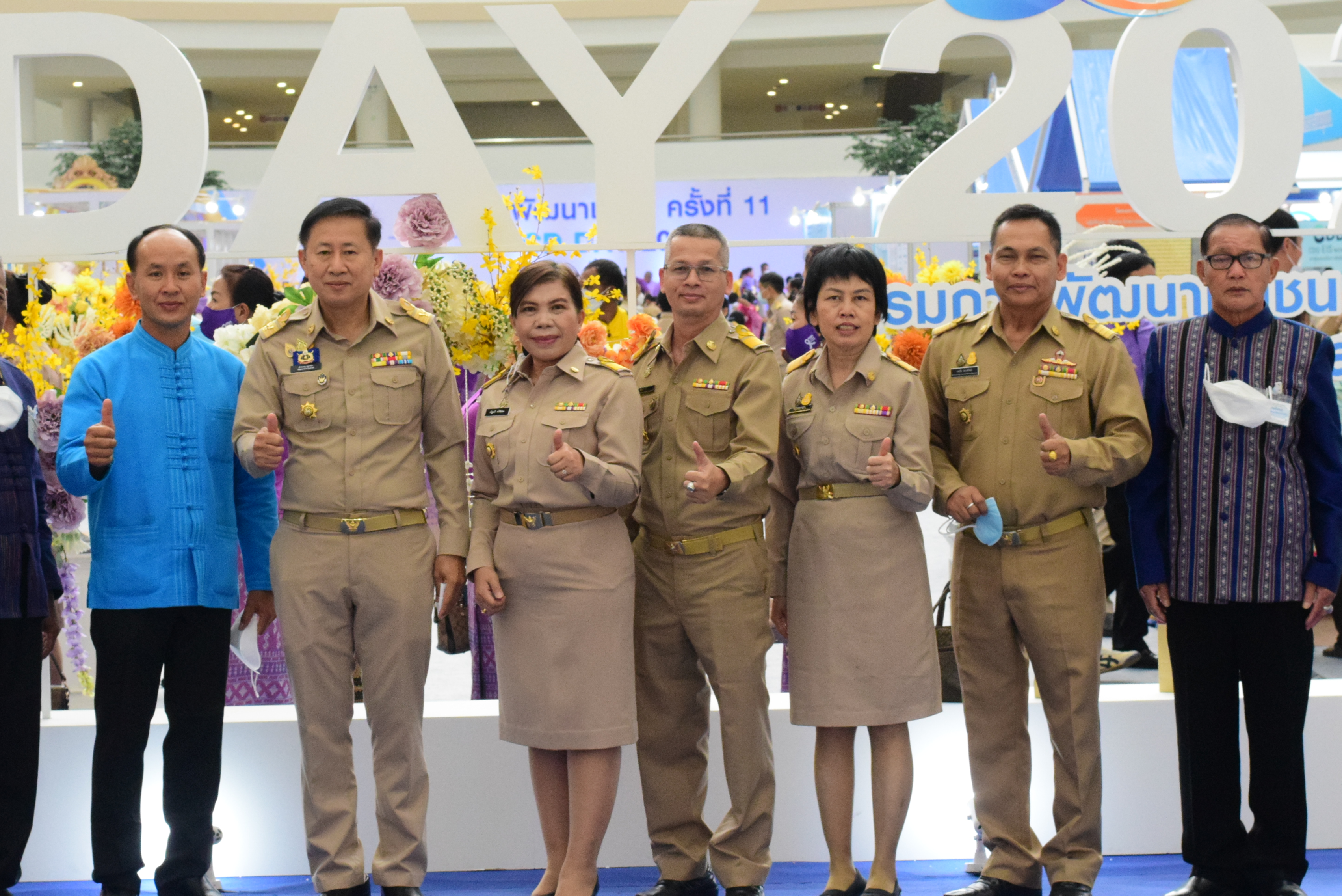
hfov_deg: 20.6
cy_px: 391
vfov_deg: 13.8
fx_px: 3691
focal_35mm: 99
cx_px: 644
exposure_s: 1/125
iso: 3200
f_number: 9
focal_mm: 50
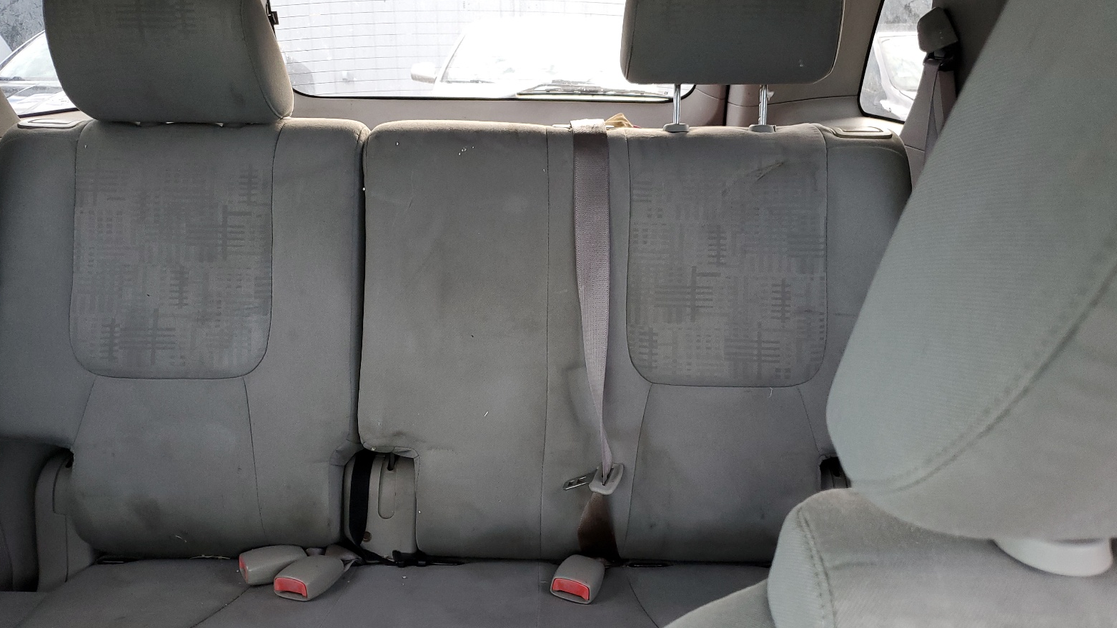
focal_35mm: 29
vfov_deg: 40.2
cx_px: 550
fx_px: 859
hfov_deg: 66.1
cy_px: 325
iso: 98
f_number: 1.5
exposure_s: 1/120
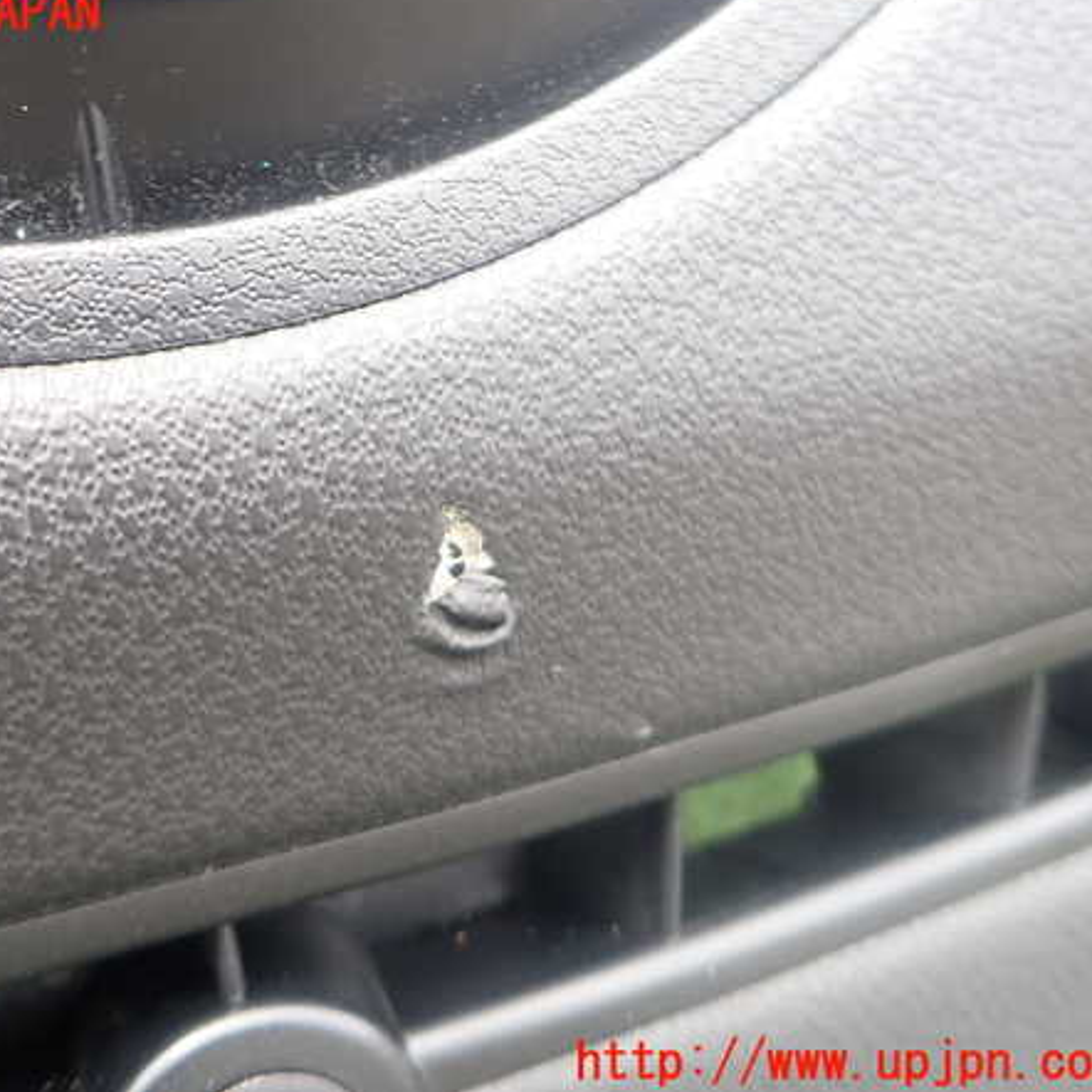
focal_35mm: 30
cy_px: 539
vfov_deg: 54.0
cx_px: 393
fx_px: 1071
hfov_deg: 53.3
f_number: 2
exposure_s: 1/125
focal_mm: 4.5
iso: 125
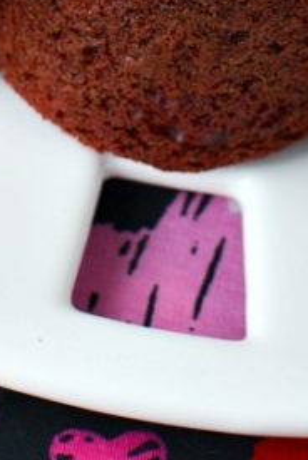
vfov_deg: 11.4
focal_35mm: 172
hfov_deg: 7.9
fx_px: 2197
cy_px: -273
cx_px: -87
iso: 400
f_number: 4.5
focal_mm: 35
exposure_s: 1/80
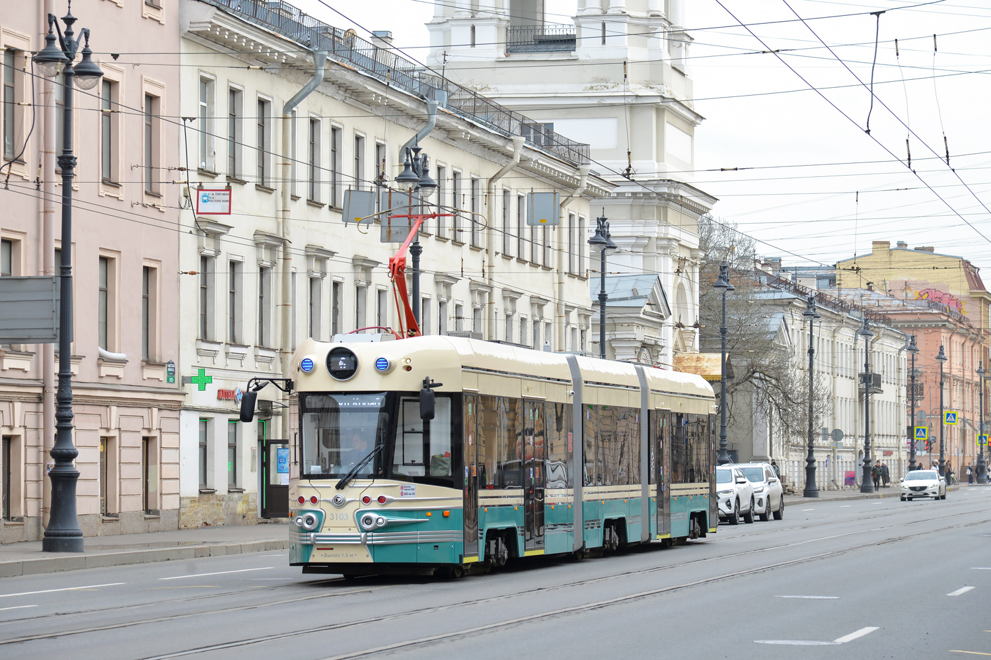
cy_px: 330
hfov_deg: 18.6
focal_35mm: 110
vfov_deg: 12.5
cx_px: 496
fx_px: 3028
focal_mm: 110
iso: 320
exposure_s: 1/320
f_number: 7.1
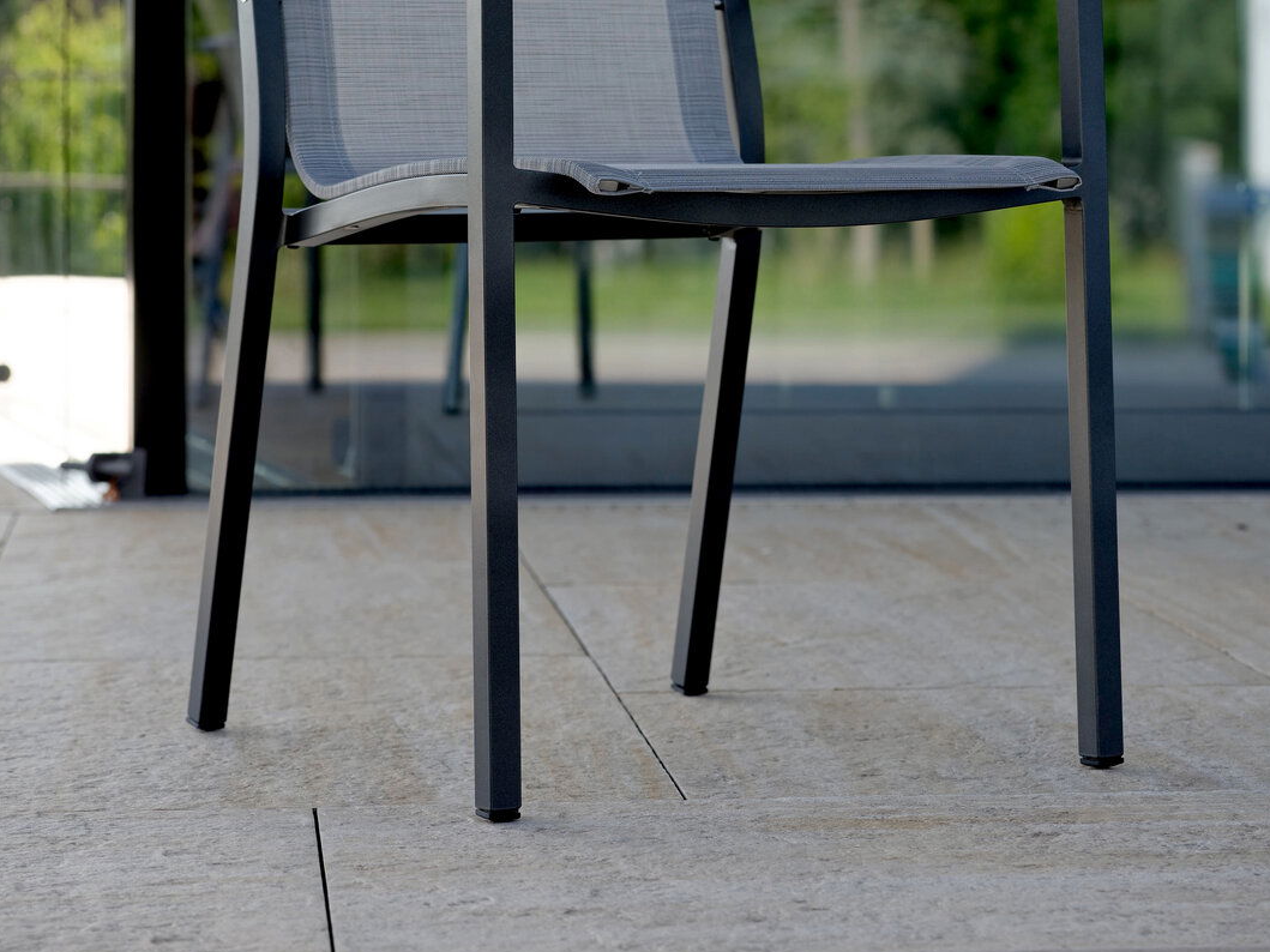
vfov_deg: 11.7
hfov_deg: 15.8
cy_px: 29
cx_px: 638
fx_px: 4586
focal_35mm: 125
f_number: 5.6
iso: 100
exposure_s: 1/200
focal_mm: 86
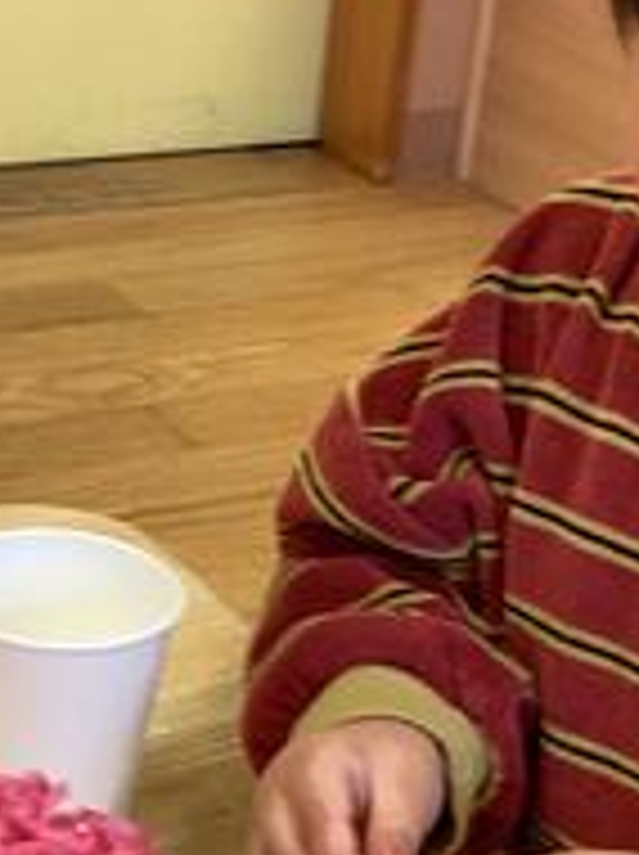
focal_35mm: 87
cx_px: 288
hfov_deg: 16.9
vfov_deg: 21.7
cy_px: 850
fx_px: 2146
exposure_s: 1/33
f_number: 2.4
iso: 80
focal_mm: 3.3
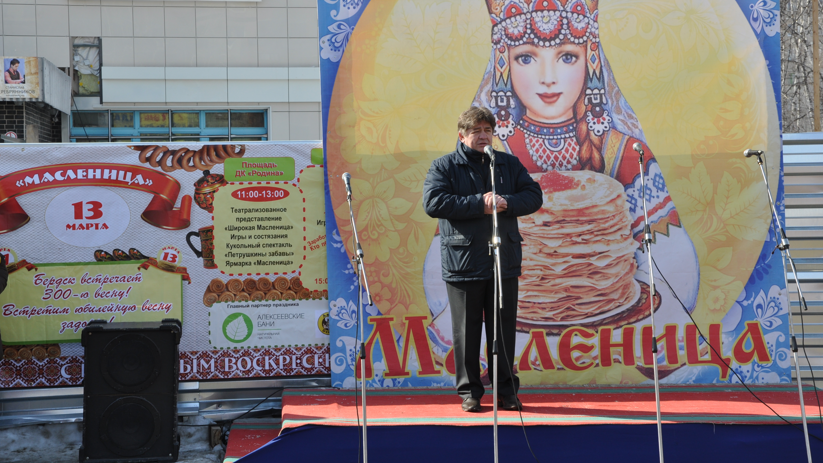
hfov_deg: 27.9
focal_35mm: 76
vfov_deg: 15.9
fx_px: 1658
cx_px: 414
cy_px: 188
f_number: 8
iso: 200
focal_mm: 48
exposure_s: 1/250
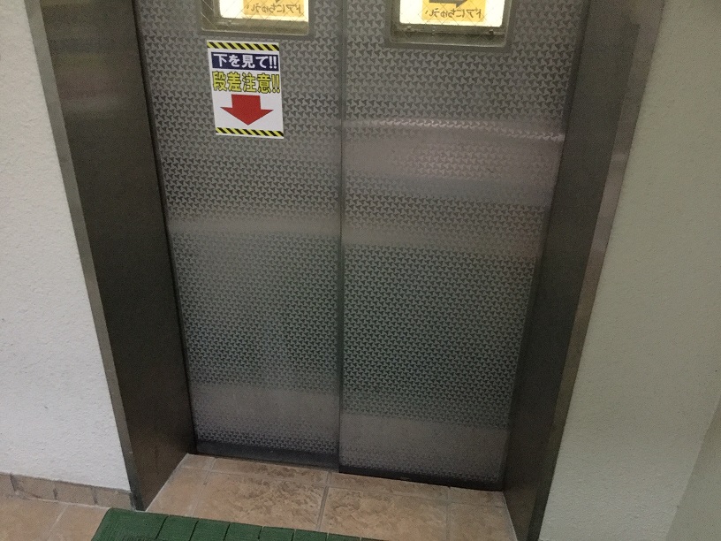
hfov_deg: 58.4
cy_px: 270
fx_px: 646
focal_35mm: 31
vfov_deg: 45.4
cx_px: 360
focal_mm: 3.3
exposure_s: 1/15
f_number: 2.4
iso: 640
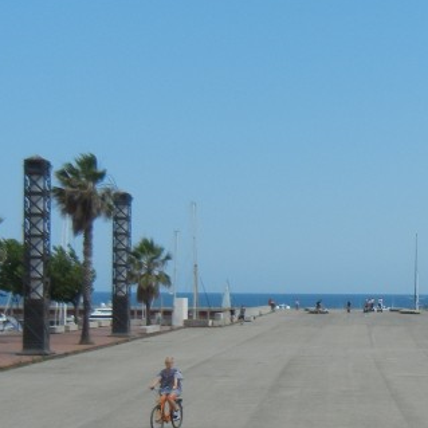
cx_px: 419
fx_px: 1189
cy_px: 282
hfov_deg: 19.8
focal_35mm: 85
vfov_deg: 20.3
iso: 160
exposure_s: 1/581
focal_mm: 5.4
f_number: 7
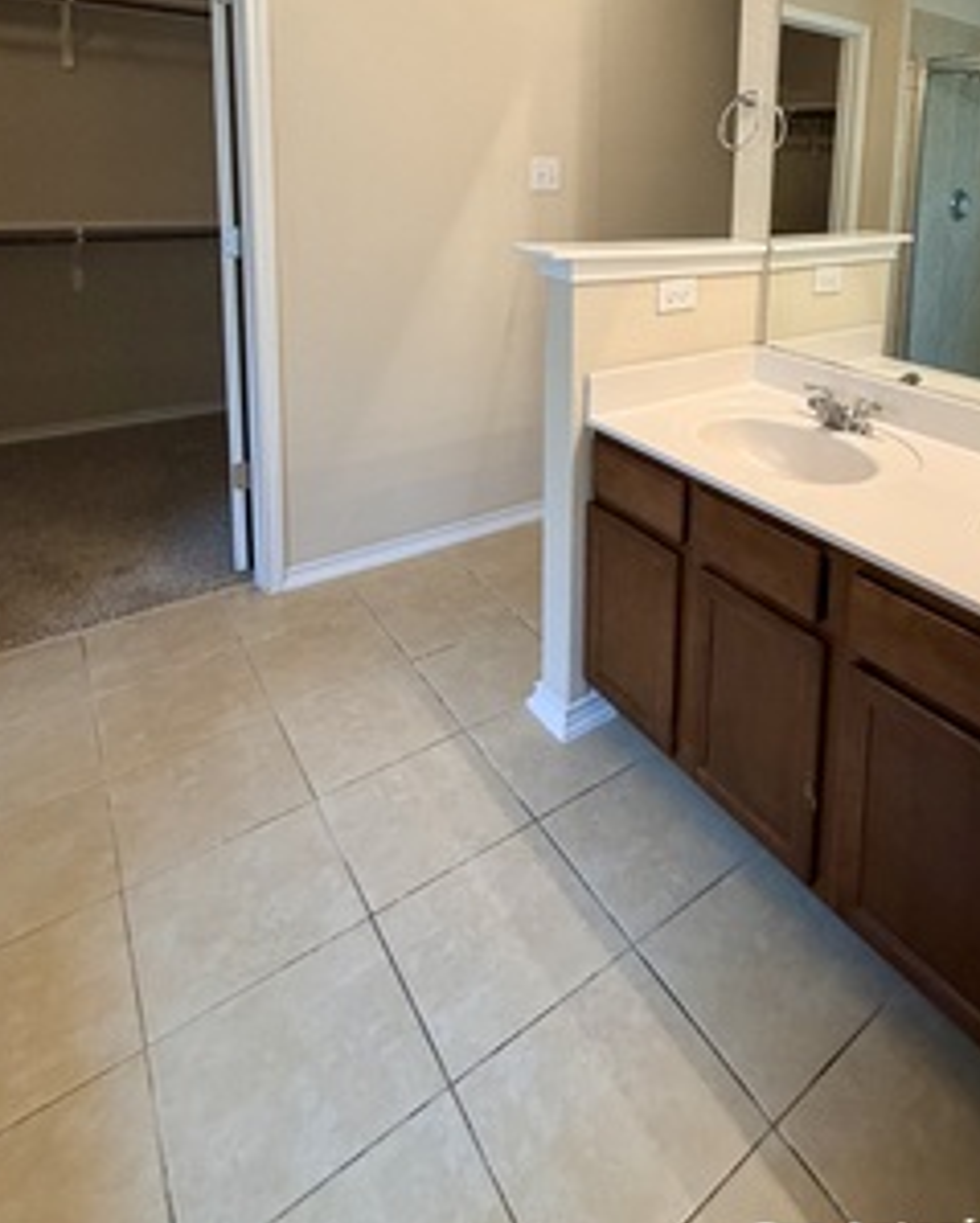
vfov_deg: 69.0
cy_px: 275
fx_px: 796
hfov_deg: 61.1
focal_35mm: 22
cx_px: 681
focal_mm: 2.22
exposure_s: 1/120
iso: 200
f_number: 2.2
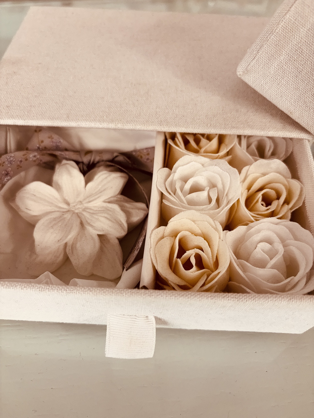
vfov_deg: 67.3
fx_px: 314
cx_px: 157
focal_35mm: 26
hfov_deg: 53.1
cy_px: 209
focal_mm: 5.96
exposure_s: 1/100
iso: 125
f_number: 1.6
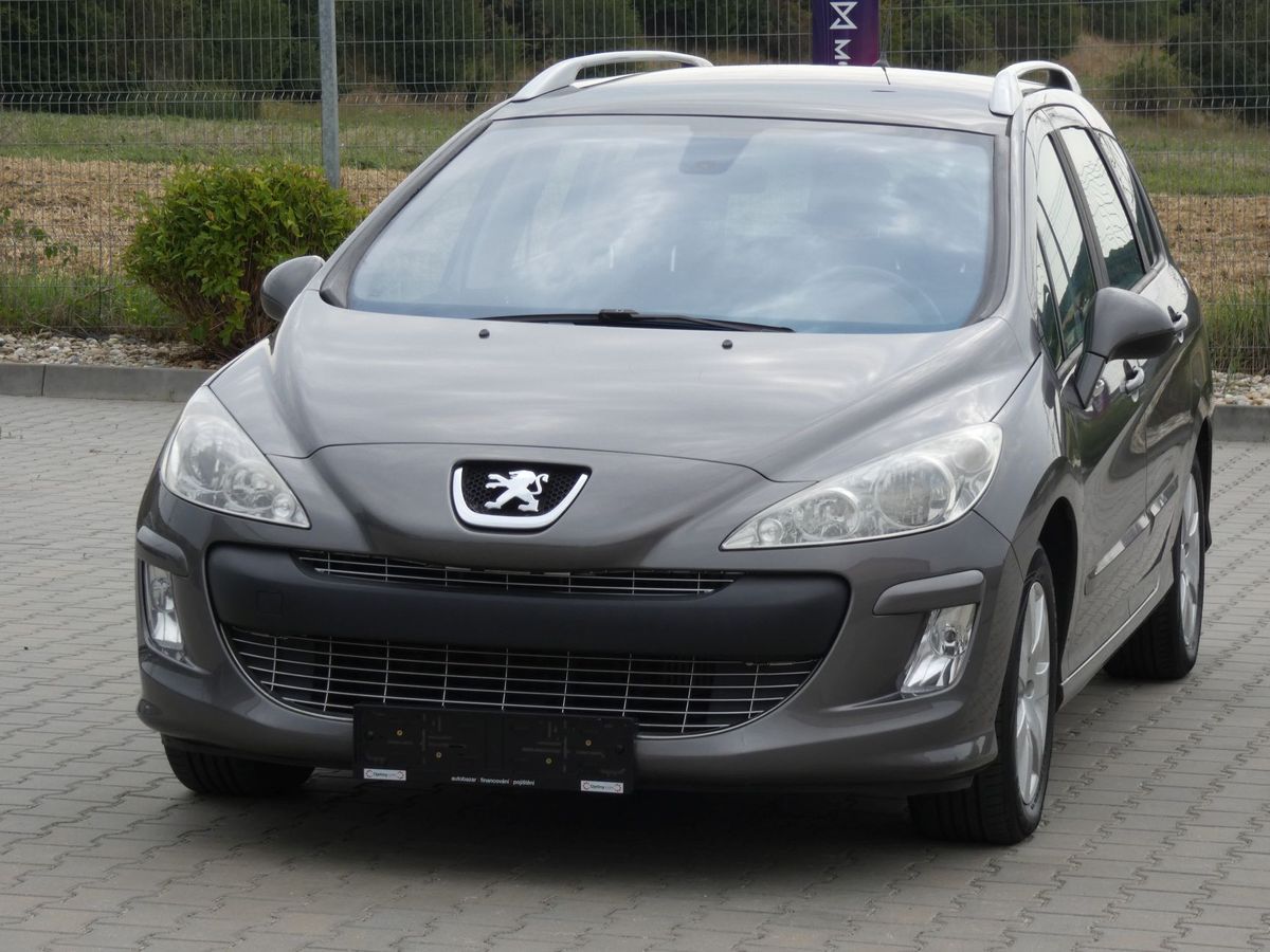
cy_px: 476
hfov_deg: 16.1
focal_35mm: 122
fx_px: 4476
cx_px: 635
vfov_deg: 12.1
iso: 80
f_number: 5.6
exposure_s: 1/200
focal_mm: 21.9
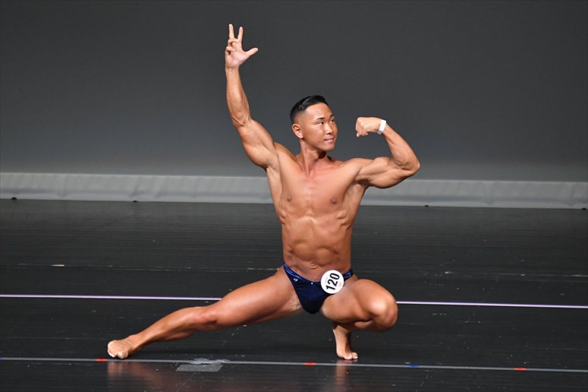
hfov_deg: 4.6
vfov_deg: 3.1
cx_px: 294
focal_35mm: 450
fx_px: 7347
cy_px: 196
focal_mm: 300
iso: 4000
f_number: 5.6
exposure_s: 1/400
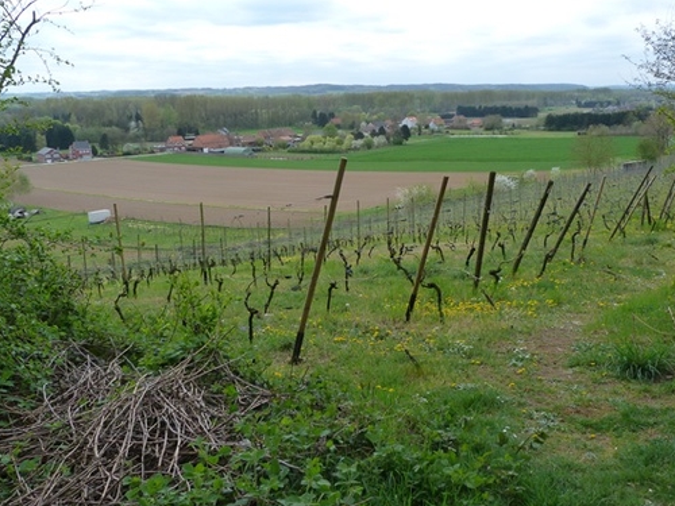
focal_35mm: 30
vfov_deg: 46.5
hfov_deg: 60.0
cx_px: 348
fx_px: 585
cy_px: 204
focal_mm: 4.5
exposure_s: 1/250
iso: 125
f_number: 5
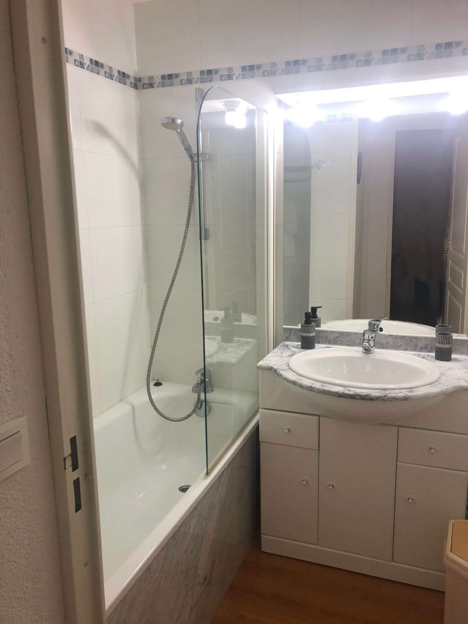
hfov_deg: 49.7
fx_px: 505
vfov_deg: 63.4
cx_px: 234
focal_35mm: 28
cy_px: 312
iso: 25
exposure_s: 1/33
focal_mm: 3.99
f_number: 1.8
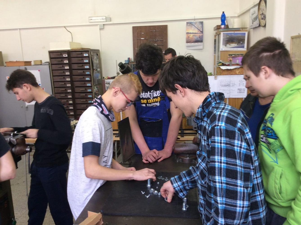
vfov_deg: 44.0
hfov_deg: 56.9
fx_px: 278
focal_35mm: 32
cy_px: 112
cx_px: 150
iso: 40
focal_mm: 3.3
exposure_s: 1/40
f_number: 2.4
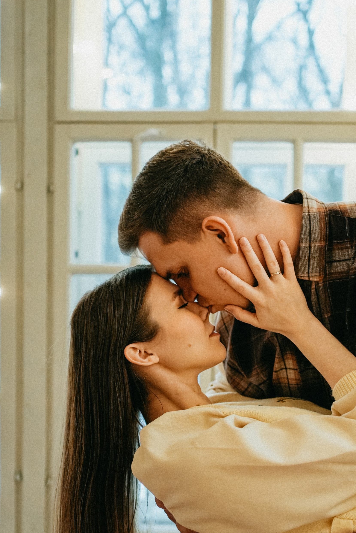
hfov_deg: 24.8
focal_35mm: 54
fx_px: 801
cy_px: 310
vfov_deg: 36.8
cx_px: 261
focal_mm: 35
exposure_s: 1/1000
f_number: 2.2
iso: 1000
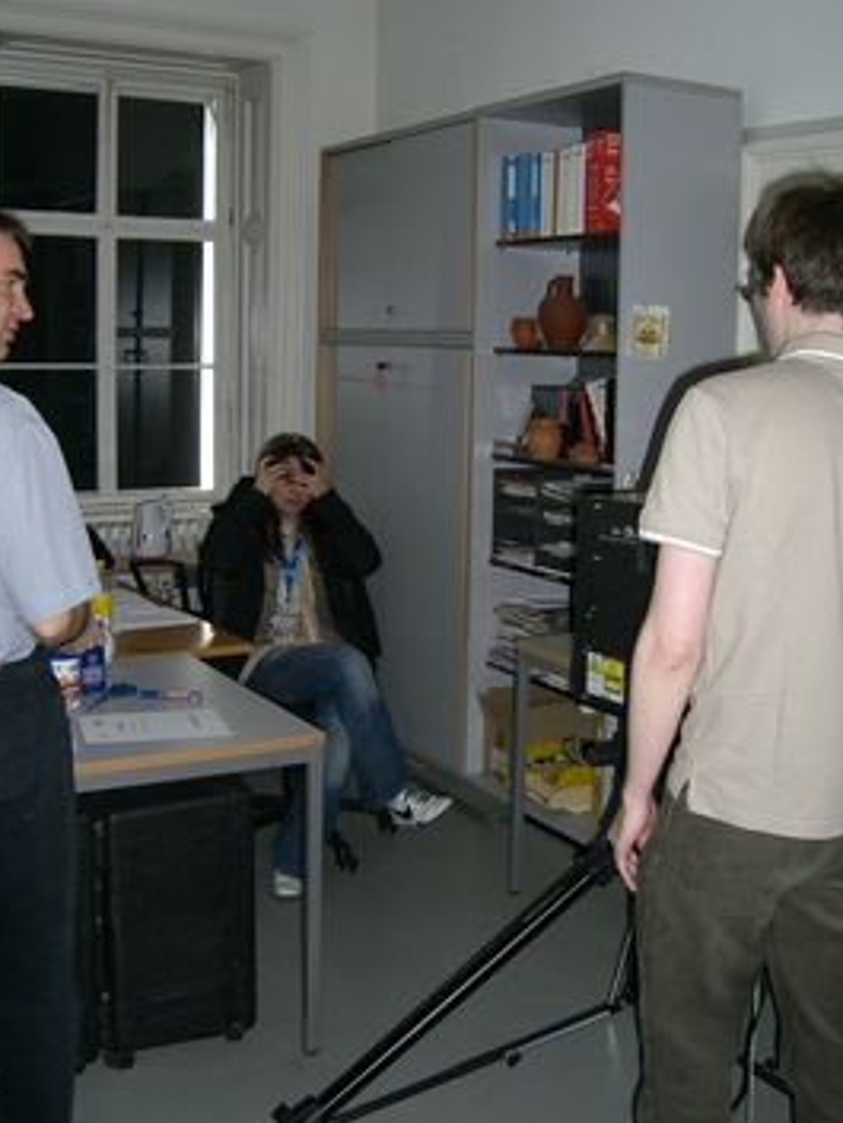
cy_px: 509
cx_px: 410
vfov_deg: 43.8
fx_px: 1395
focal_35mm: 43
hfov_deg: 33.6
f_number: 2.7
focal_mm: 6.2
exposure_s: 1/60
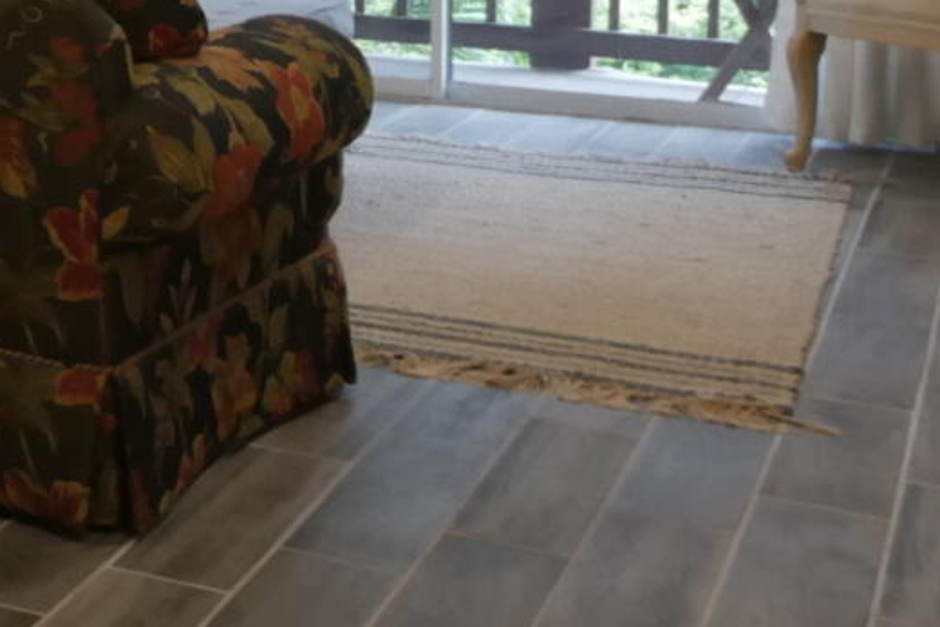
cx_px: -712
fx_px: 2194
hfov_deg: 19.0
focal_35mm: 84
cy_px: -184
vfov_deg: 15.5
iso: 640
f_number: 4
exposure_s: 1/60
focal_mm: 7
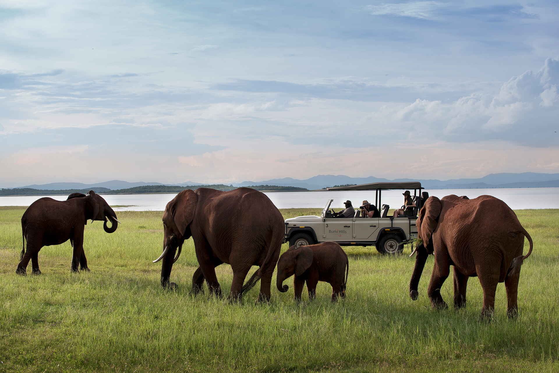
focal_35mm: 78
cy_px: 186
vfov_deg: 17.5
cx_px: 280
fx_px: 1212
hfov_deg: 26.0
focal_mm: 78
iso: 280
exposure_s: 1/500
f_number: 6.7
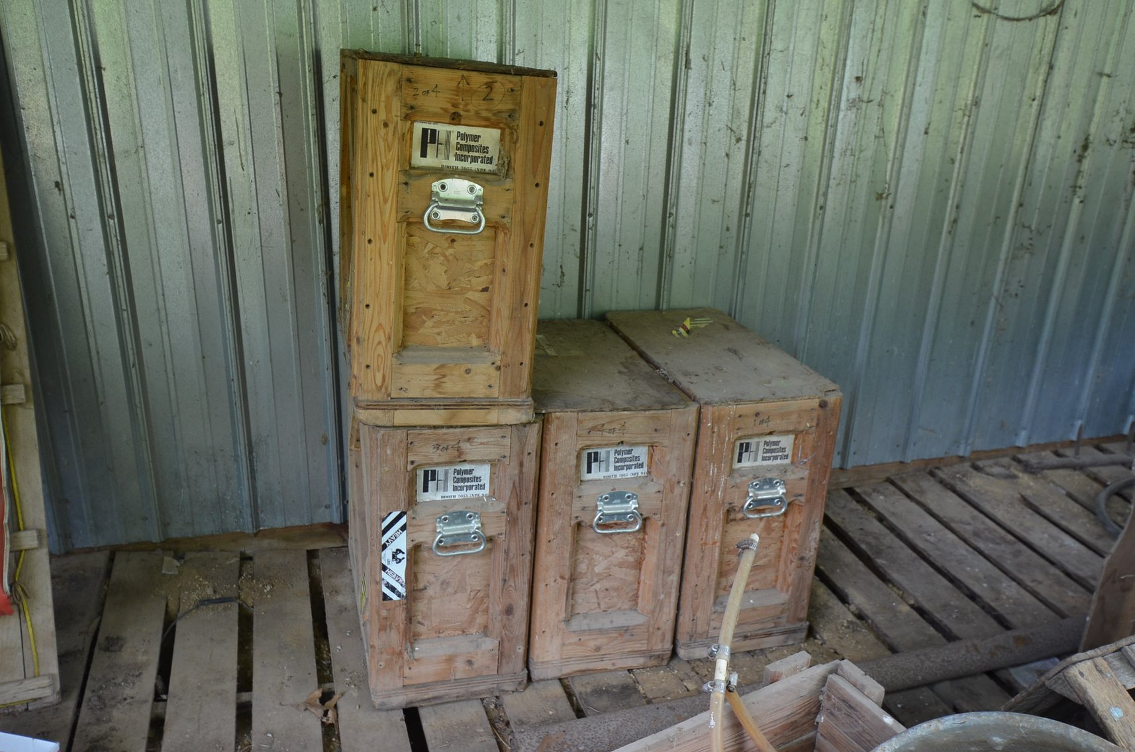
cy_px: 376
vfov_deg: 43.4
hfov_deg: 62.0
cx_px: 568
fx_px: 944
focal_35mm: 30
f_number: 5
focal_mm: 20
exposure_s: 1/100
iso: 400
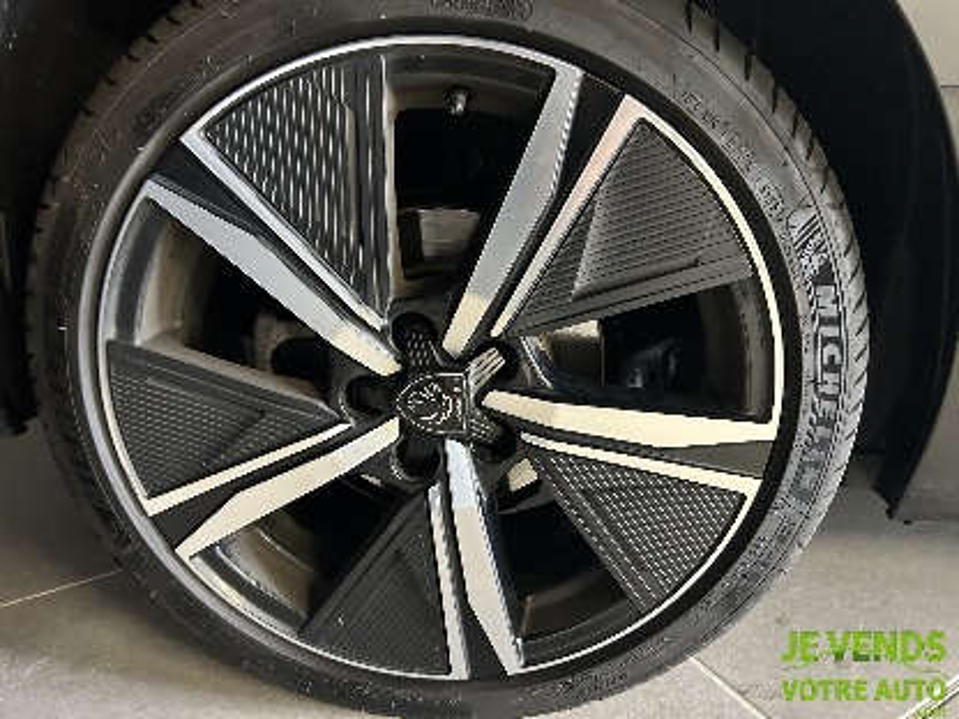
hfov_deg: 67.3
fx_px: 720
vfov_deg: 53.1
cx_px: 480
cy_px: 360
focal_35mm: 26
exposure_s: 1/33
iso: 500
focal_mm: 5.7
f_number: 1.5
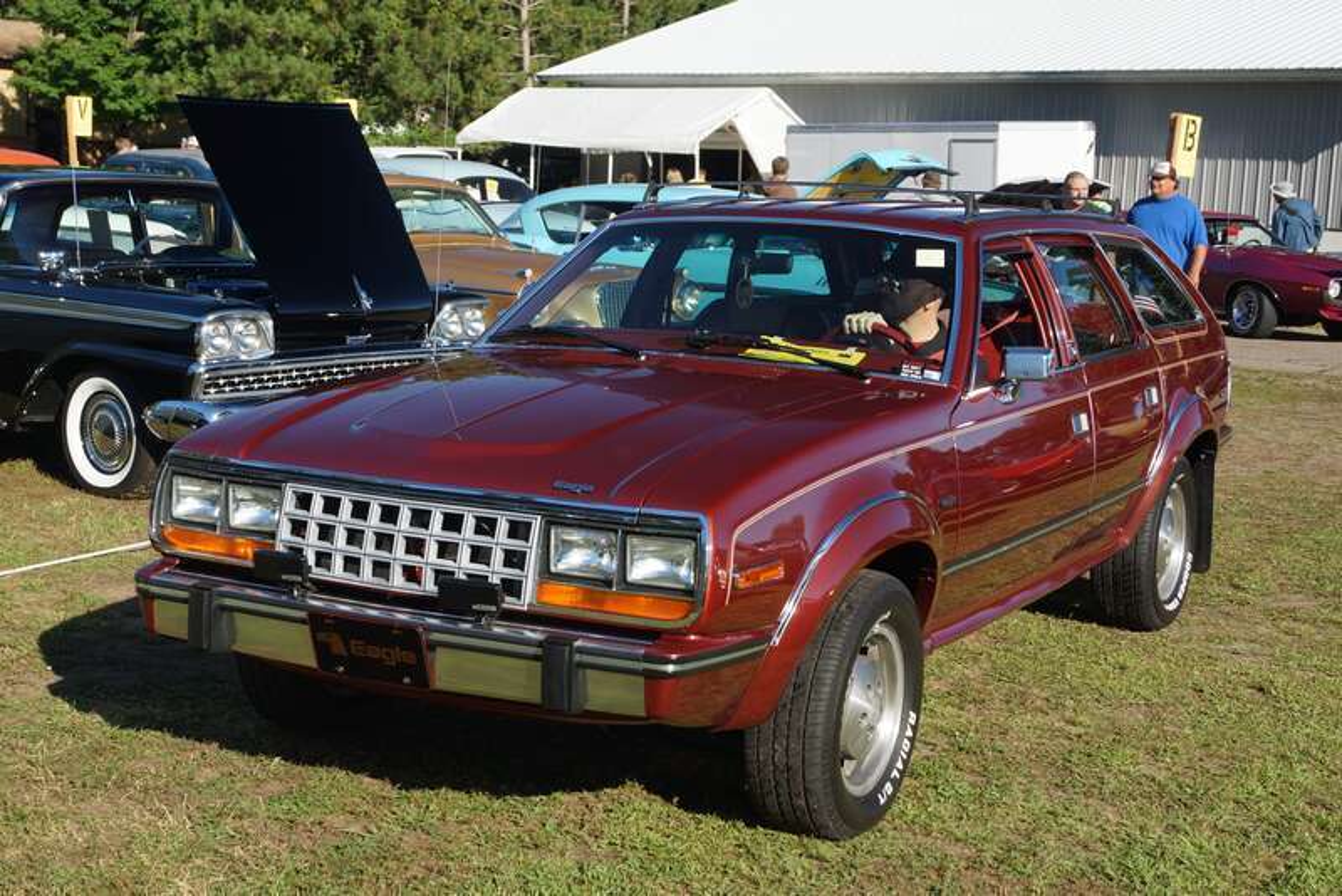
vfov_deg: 29.9
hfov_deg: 43.6
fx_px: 1678
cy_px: 448
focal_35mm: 45
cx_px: 671
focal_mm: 30
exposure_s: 1/160
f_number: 7.1
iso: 100
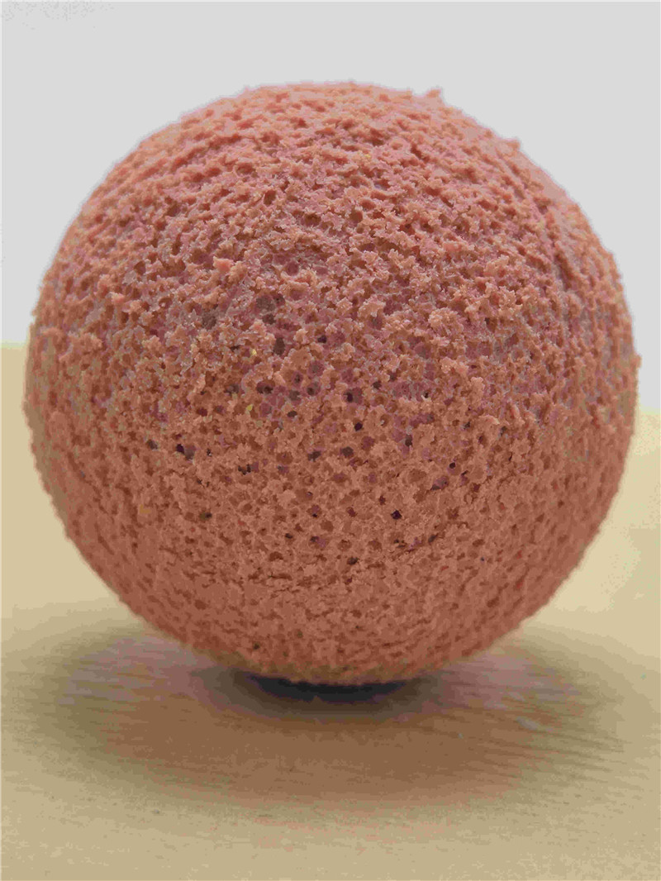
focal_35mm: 103
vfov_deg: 19.1
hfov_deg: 14.4
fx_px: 2621
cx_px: 330
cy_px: 440
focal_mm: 6.67
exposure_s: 1/655
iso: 50
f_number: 1.9
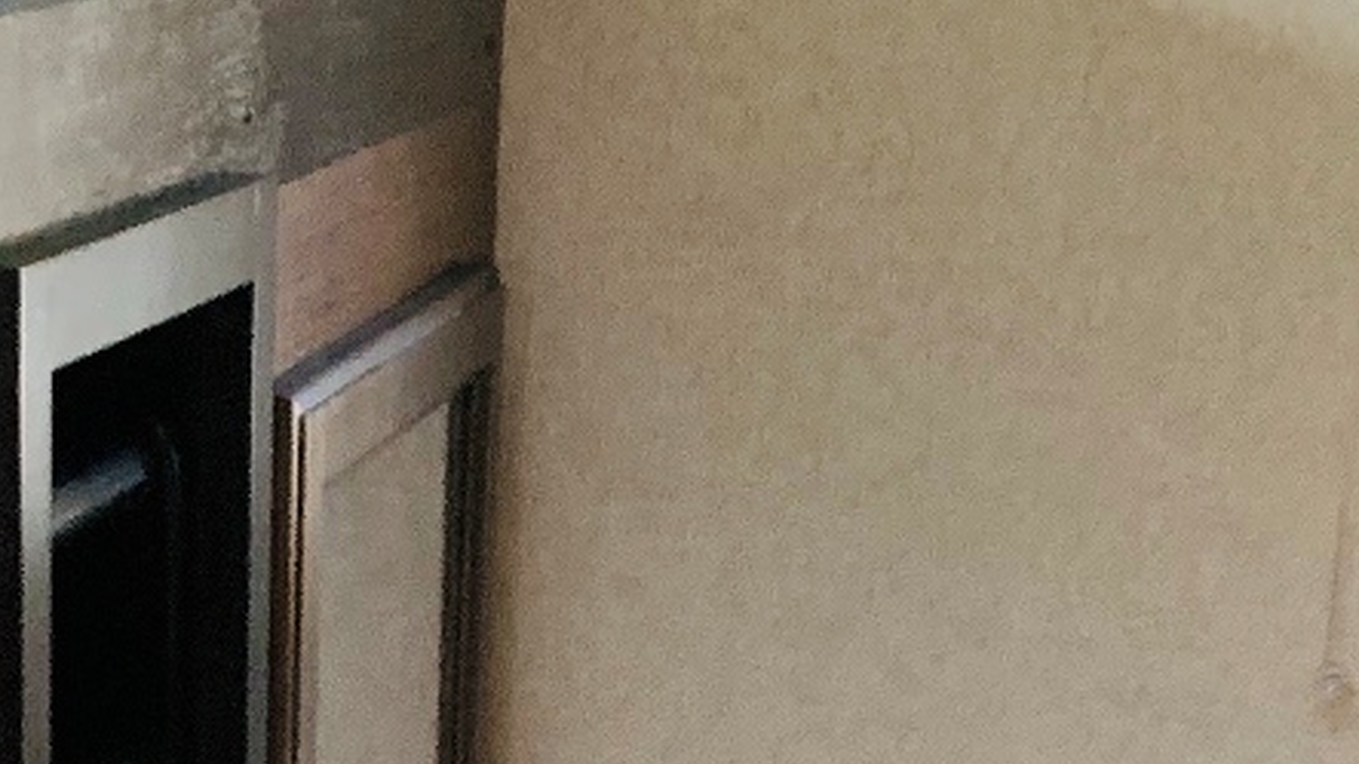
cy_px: 1700
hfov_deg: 16.5
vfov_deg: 8.7
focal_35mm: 129
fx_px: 4648
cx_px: 264
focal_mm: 4.25
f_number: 1.8
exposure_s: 1/40
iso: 400
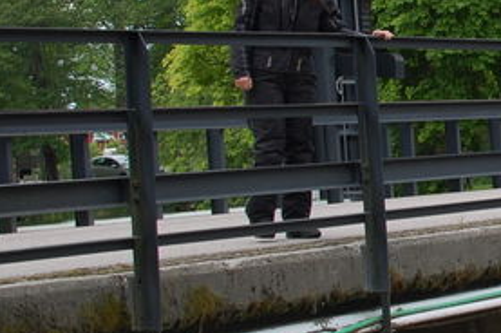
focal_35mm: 151
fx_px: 2105
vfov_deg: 9.0
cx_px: 647
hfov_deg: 13.1
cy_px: 73
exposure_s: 1/200
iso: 200
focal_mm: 35
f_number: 7.1
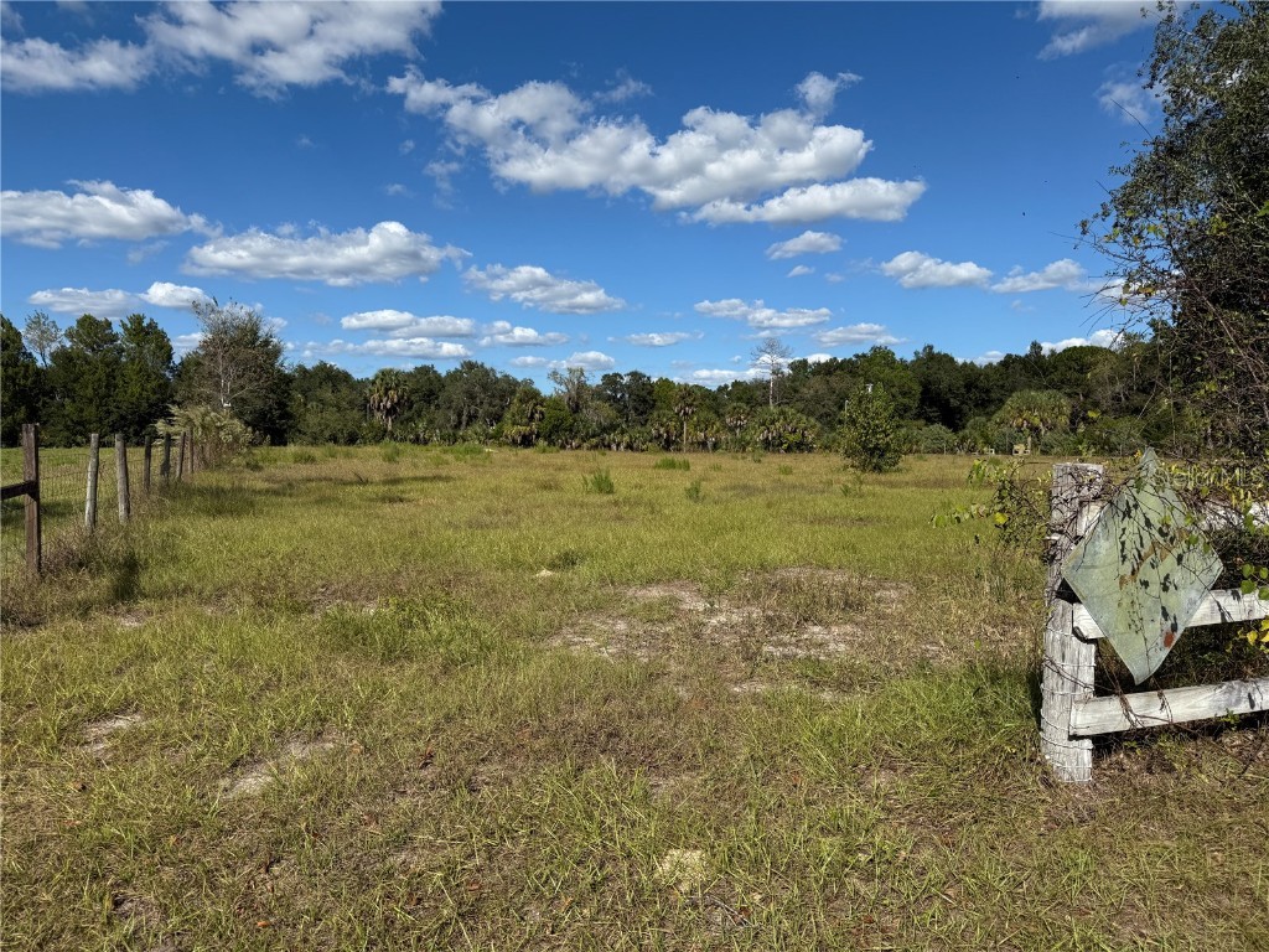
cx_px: 634
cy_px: 476
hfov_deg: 71.6
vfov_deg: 56.8
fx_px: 880
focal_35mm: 24
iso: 80
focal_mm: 6.76
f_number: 1.78
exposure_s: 1/6711
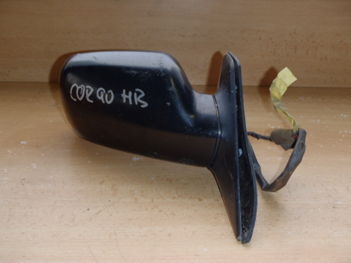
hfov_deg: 49.0
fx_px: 385
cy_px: 132
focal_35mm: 38
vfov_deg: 37.7
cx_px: 176
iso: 100
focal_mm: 6.83
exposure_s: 1/40
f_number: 4.6
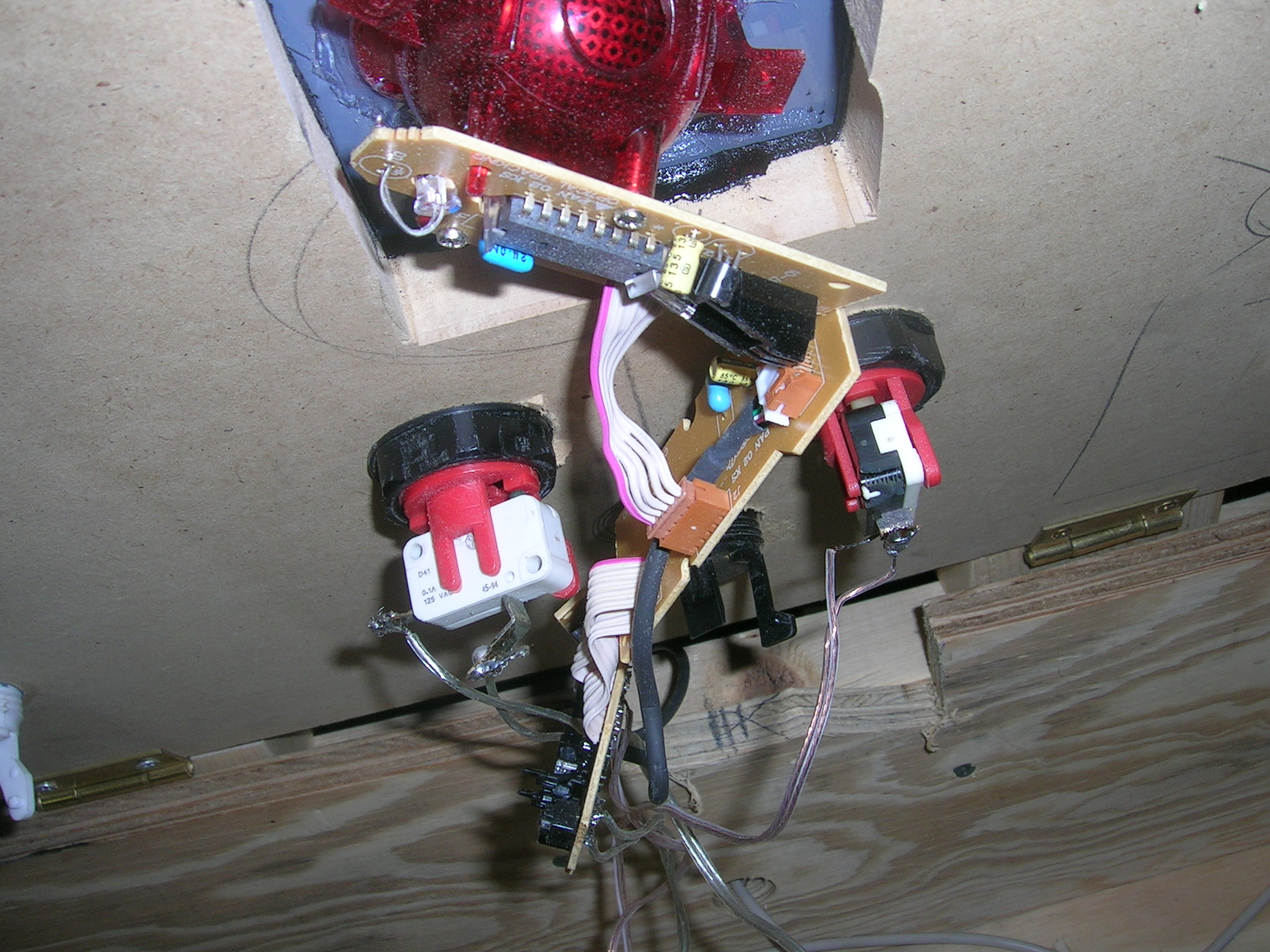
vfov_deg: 40.7
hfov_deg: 52.6
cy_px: 476
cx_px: 635
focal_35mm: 35
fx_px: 1284
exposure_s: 1/60.1
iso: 50
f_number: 4.8
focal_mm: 5.4
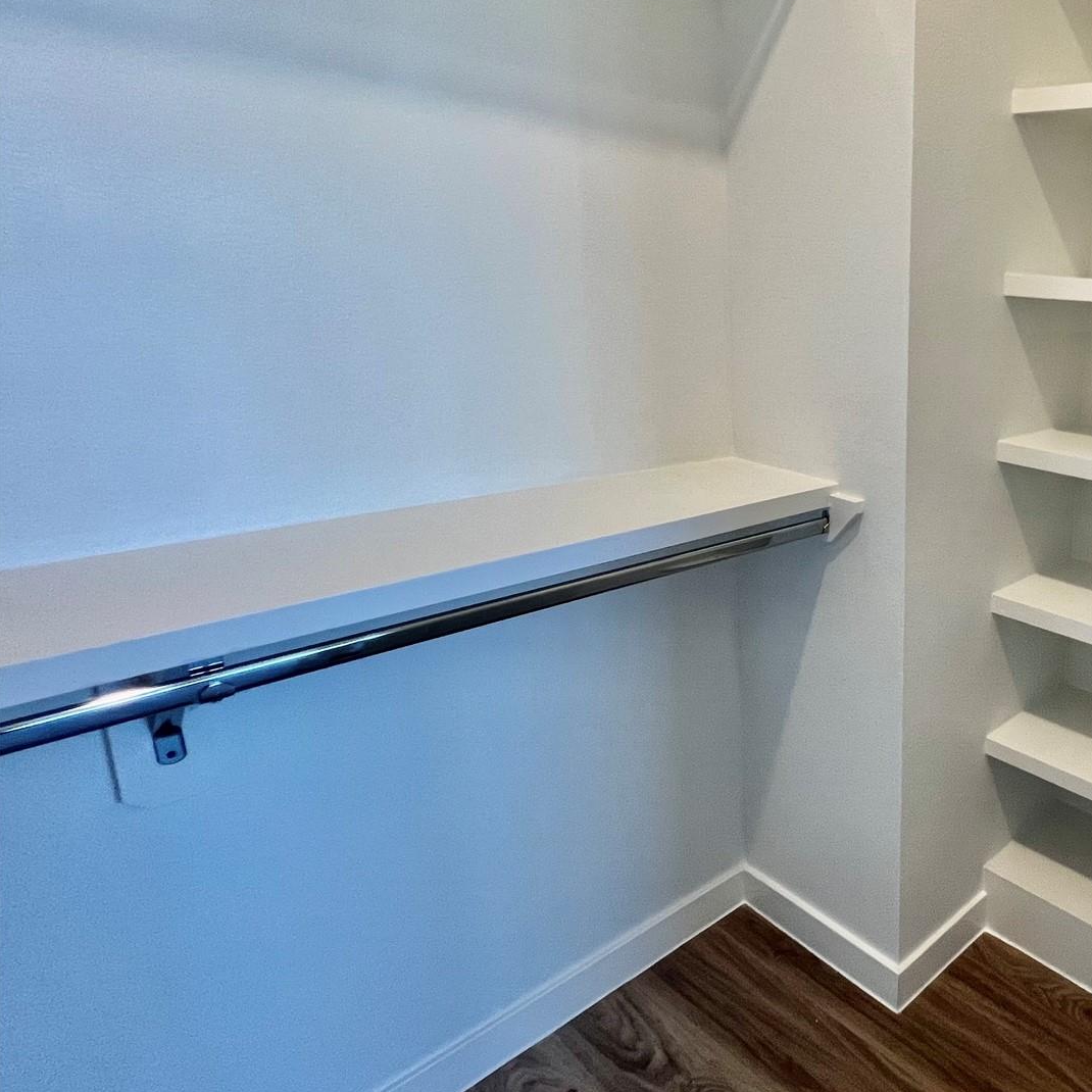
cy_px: 474
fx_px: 785
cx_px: 1042
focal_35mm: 22
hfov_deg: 56.6
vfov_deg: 69.3
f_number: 1.8
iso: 125
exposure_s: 1/120
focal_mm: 1.57
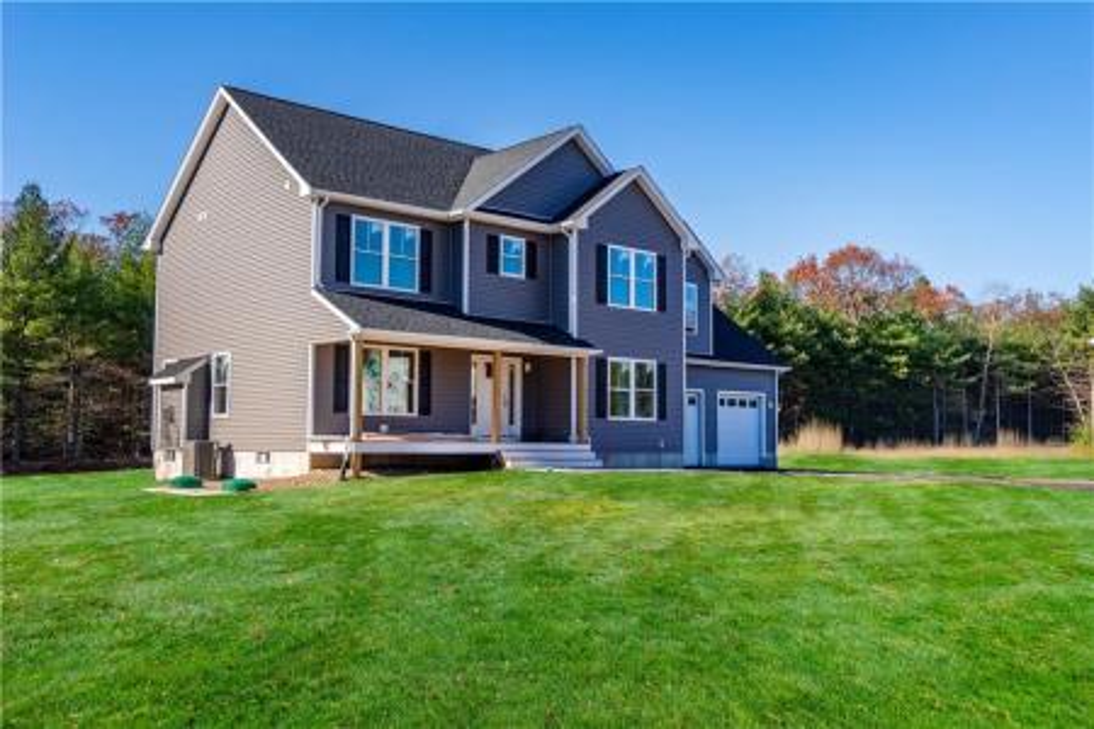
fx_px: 1064
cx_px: 547
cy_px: 364
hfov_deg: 54.4
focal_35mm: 35
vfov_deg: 37.9
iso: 100
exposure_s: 1/125
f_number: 9
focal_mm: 35
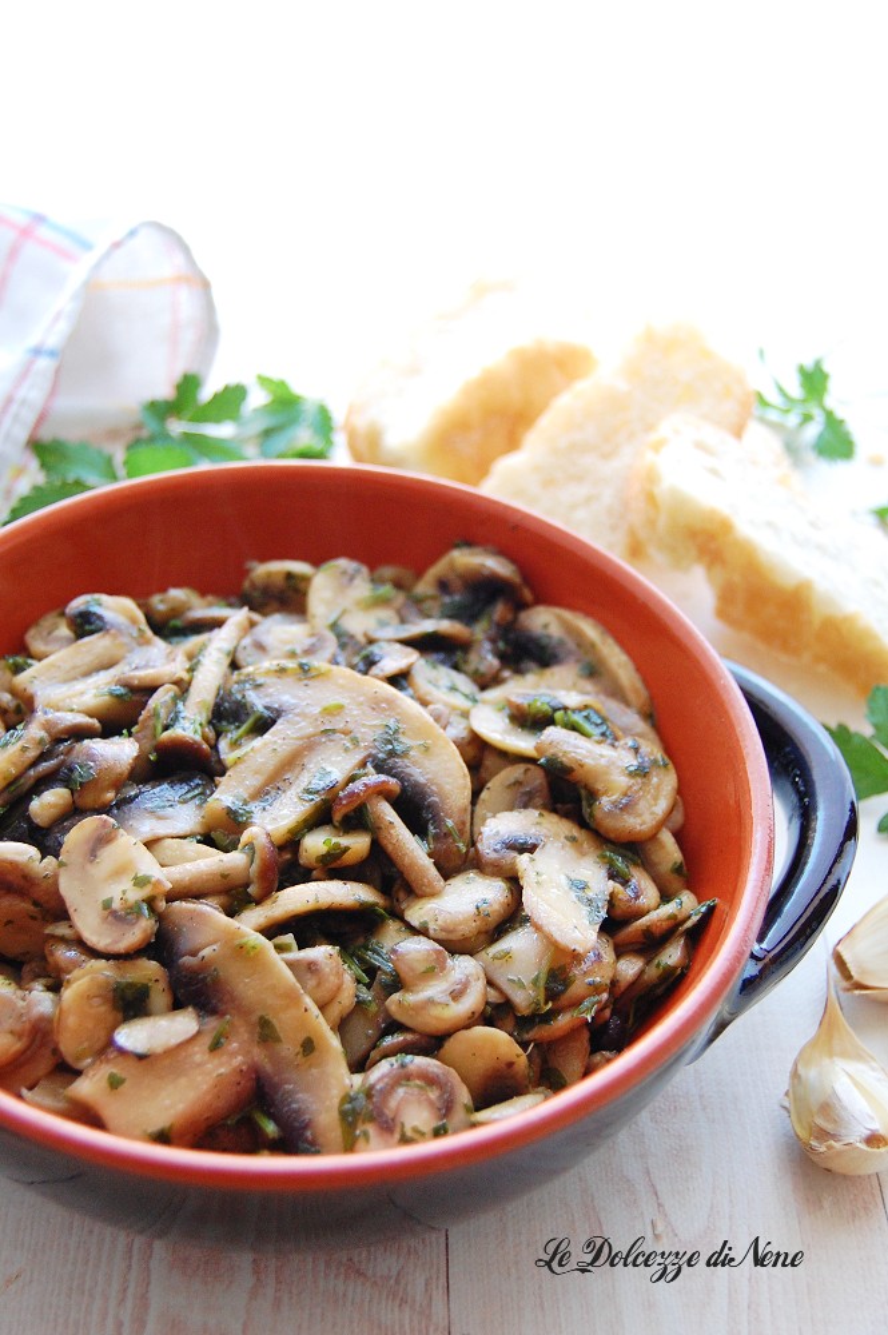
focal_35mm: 45
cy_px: 668
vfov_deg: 43.6
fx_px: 1668
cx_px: 444
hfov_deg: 29.8
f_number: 4.2
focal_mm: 30
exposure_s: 1/25
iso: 800
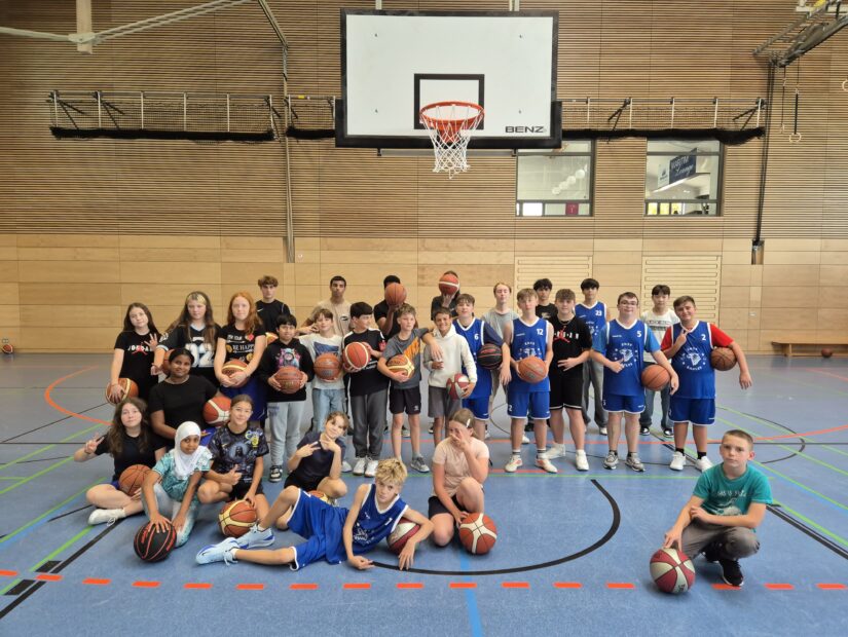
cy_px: 318
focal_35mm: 23
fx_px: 564
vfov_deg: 58.9
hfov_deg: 73.9
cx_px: 424
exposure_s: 1/100
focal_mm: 5.4
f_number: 1.8
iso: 125
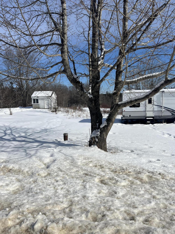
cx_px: 88
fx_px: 175
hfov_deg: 53.1
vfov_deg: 67.3
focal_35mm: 26
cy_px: 117
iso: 50
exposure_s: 1/11364
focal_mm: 5.7
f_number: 1.5
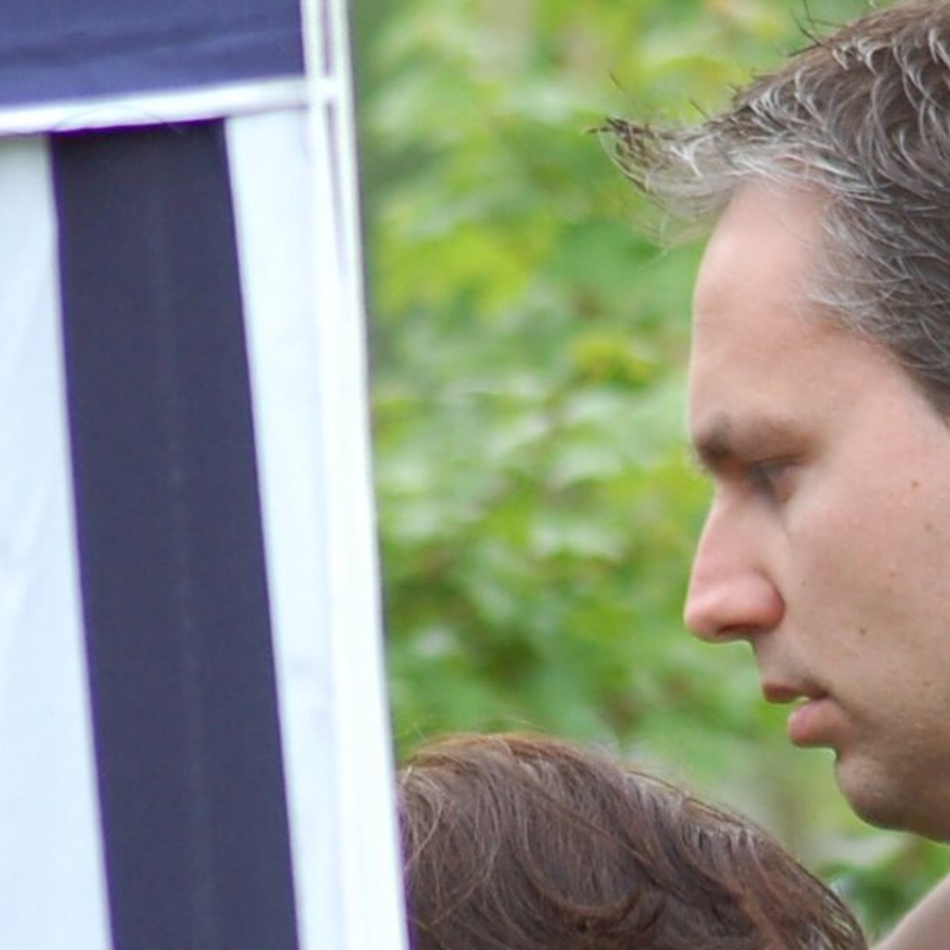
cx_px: 906
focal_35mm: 691
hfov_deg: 2.5
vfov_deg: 2.5
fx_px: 21455
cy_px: 764
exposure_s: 1/500
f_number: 4.5
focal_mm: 150
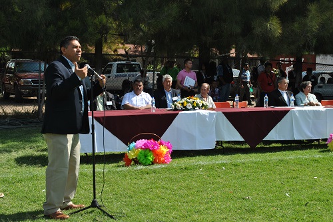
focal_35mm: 60
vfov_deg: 22.7
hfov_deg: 33.4
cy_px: 111
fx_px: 555
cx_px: 166
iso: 100
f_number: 8
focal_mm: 40
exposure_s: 1/250
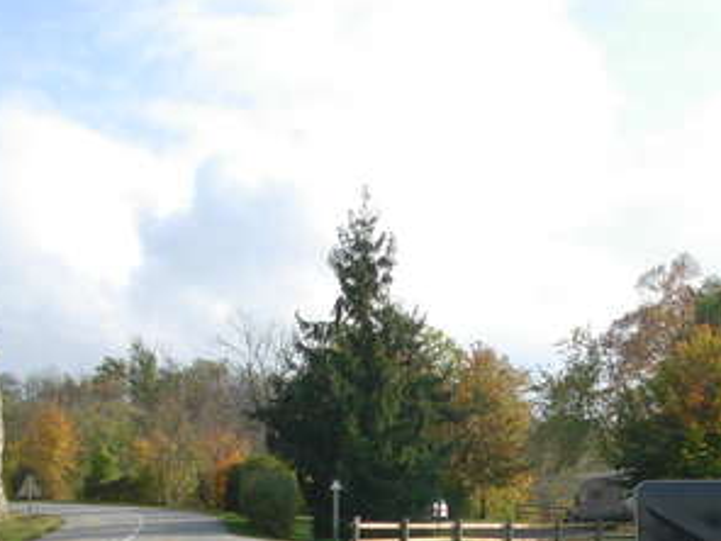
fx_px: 1604
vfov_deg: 18.7
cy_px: 522
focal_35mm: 77
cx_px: 441
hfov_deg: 25.3
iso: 79
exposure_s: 1/575
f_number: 2.9
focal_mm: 6.3
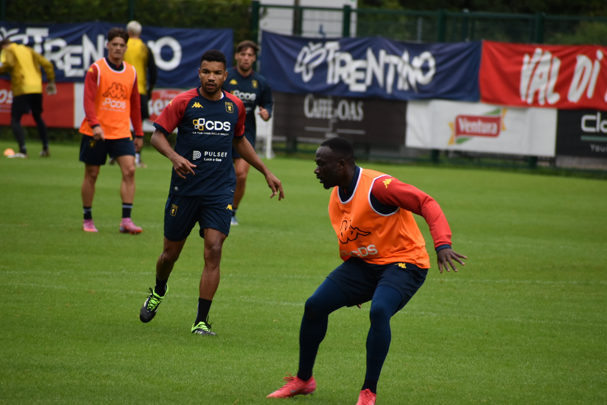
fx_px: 7587
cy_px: 202
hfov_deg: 4.6
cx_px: 304
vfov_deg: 3.1
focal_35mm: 450
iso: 800
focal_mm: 300
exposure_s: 1/500
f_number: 6.3
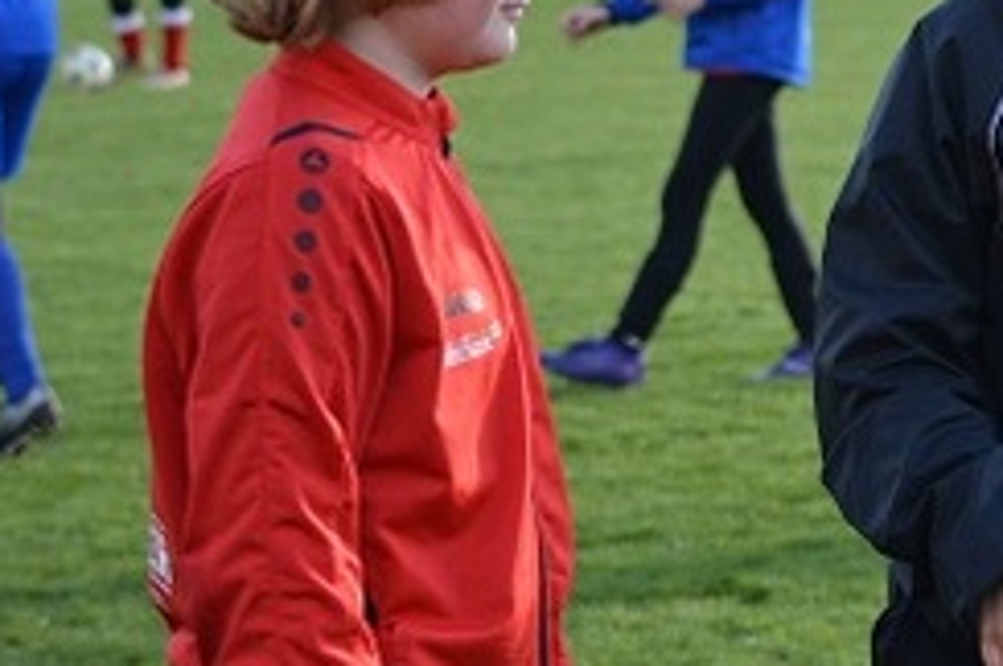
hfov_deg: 9.5
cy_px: 432
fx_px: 5991
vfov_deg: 6.4
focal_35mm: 215
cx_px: 1169
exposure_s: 1/1000
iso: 640
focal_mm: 55
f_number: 4.5
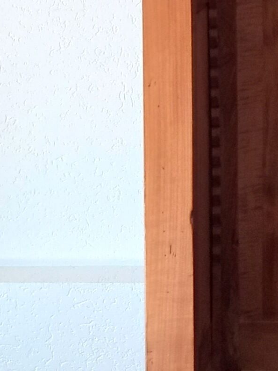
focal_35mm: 126
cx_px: 391
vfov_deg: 15.0
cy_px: -93
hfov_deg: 11.4
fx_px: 1350
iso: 80
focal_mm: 4.6
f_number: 2
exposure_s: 1/50
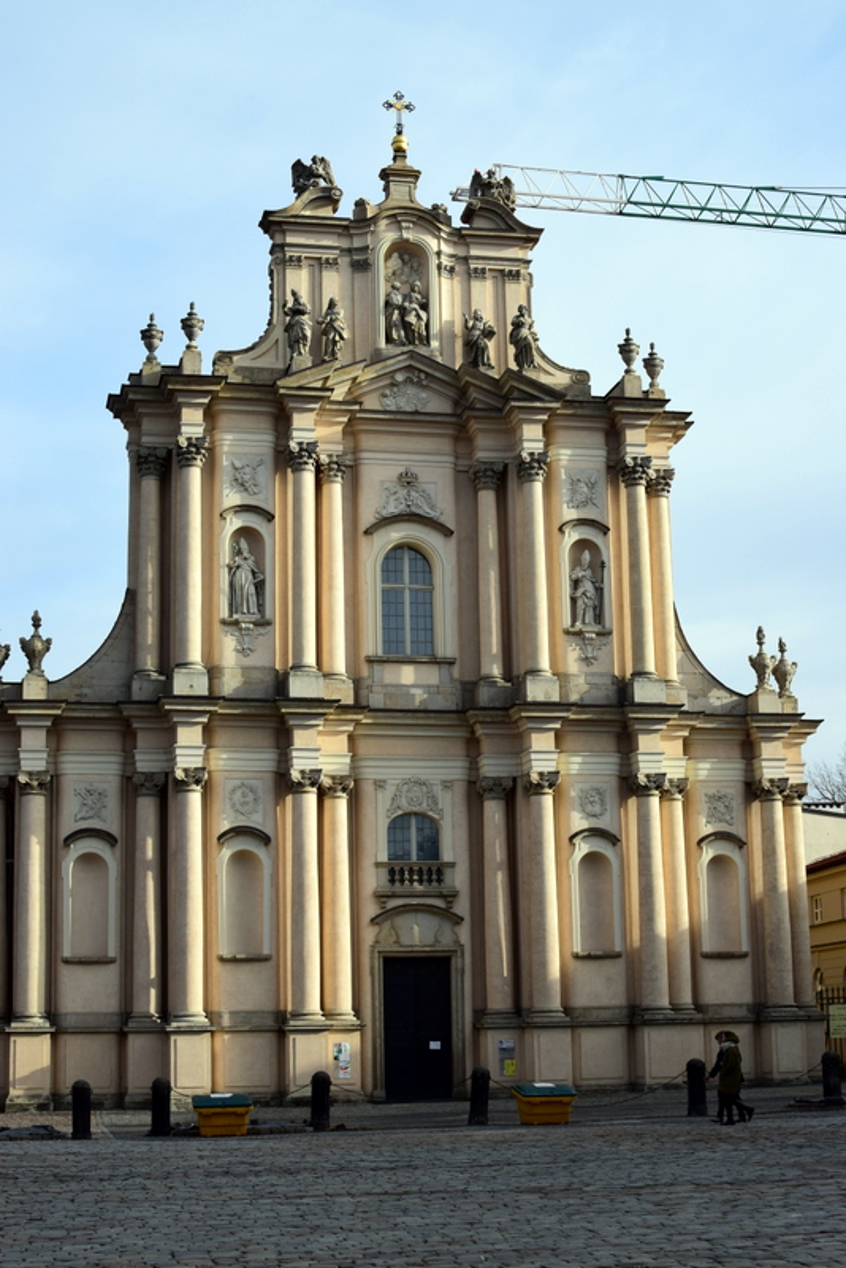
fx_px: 1849
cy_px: 634
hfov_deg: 25.8
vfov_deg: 37.8
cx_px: 423
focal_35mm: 52
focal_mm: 35
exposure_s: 1/400
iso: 400
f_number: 11
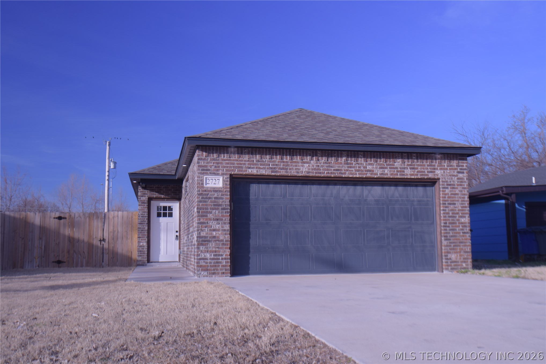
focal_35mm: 35
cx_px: 273
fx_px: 531
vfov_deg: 37.9
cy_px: 182
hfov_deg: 54.4
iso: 320
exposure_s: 1/320
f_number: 8
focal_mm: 35
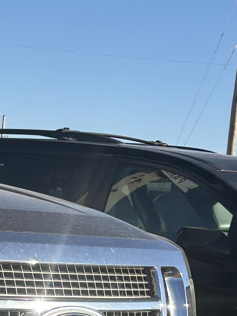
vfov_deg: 16.9
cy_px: 233
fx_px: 1059
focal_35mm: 116
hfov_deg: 11.2
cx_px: -280
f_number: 1.6
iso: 50
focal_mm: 5.96
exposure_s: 1/2639
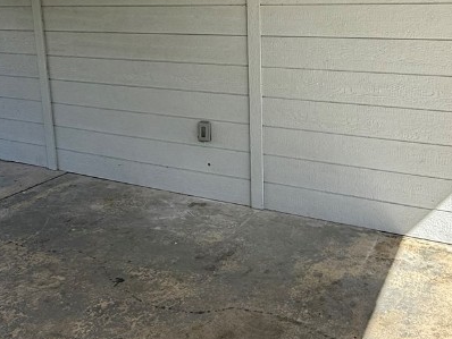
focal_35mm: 36
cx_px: 277
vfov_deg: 39.0
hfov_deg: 50.9
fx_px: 470
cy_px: 101
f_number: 2.2
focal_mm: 2.22
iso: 50
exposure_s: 1/789
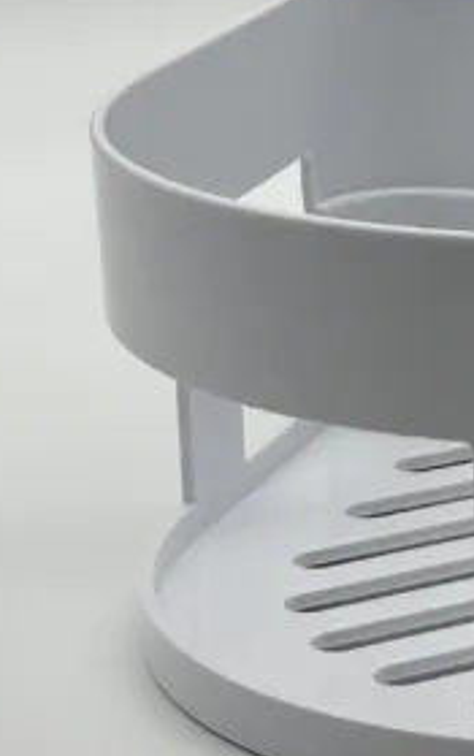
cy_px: 31
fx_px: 3505
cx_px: 691
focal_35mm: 170
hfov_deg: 7.6
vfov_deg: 12.2
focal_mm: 6.76
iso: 64
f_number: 1.78
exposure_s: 1/669
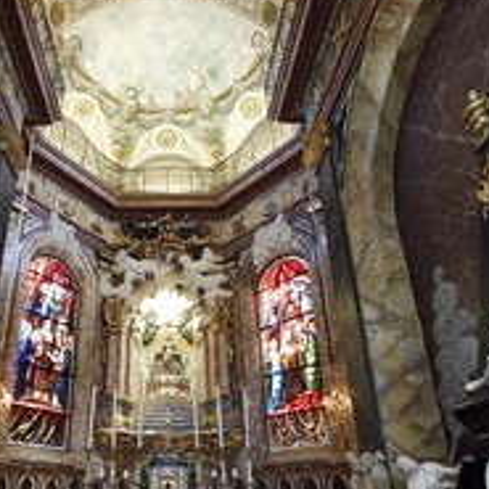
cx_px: 172
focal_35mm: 27
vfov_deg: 57.6
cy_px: 330
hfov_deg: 58.0
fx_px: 432
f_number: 7.1
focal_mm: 14
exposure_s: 1/25
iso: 1600
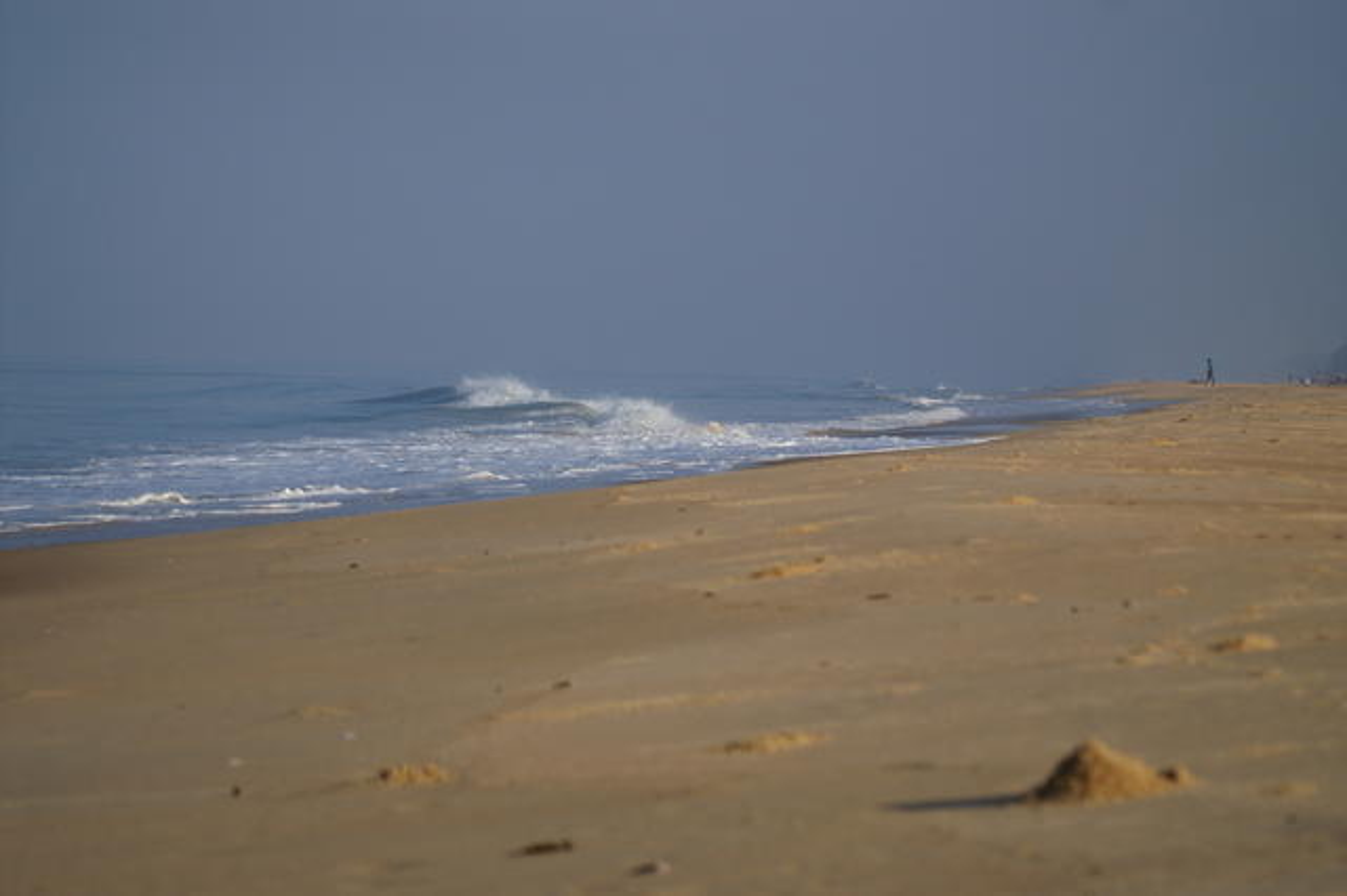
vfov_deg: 7.6
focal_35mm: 180
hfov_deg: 11.4
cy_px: 448
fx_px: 6731
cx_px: 674
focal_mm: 120
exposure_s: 1/2000
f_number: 5.6
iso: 200
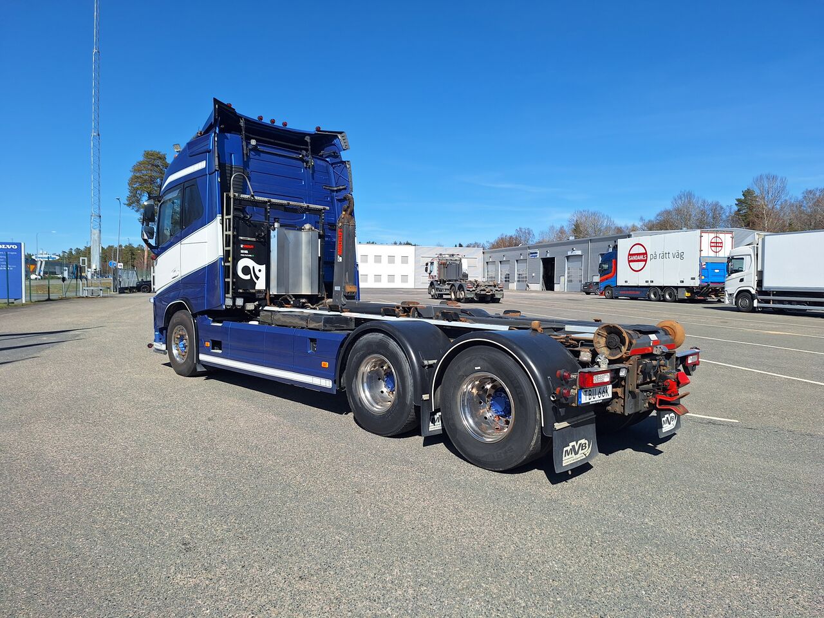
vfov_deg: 58.9
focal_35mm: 23
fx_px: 547
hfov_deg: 73.9
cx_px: 412
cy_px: 309
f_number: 1.8
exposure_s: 1/2899
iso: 40
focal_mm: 5.54
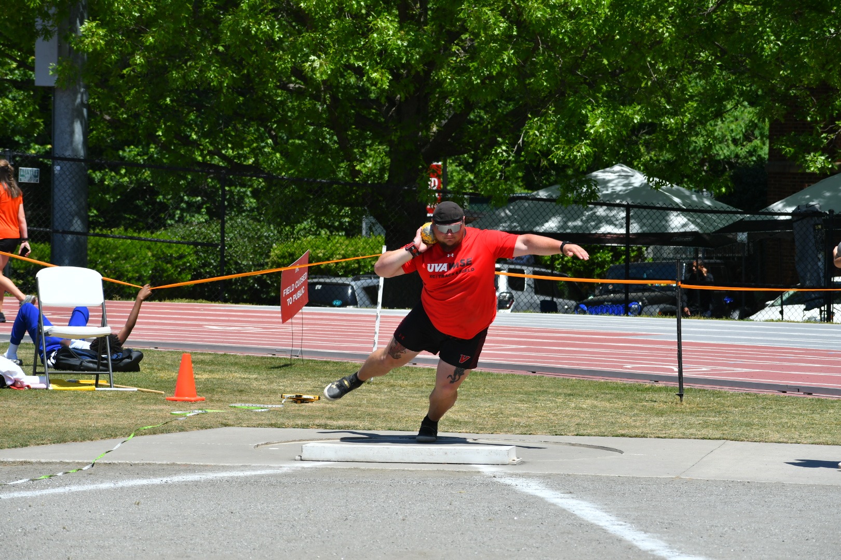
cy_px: 280
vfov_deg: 7.9
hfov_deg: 11.8
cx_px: 420
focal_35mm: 174
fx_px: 4065
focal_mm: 116
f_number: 8
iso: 100
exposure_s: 1/500
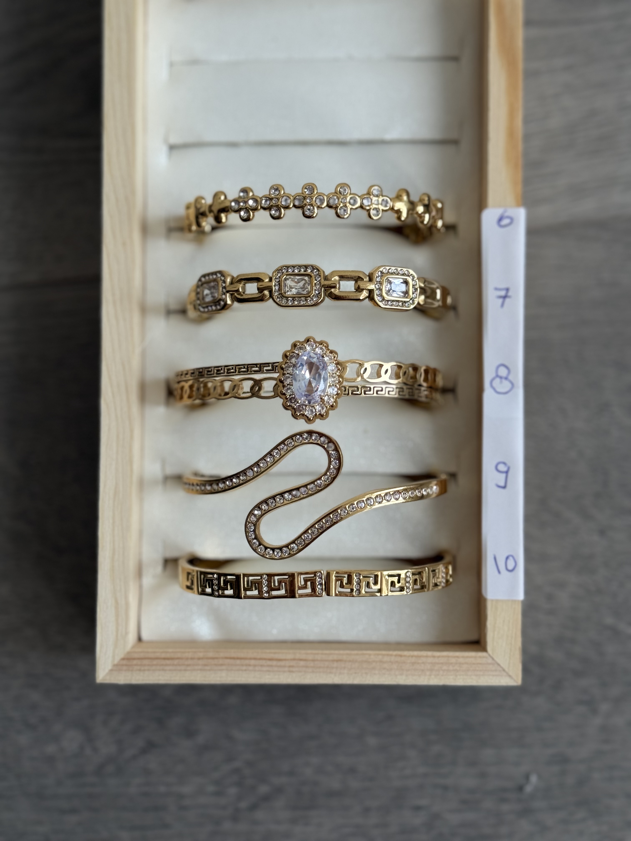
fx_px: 1167
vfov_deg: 39.7
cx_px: 316
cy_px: 420
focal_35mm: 48
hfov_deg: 30.3
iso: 125
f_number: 1.78
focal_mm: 6.76
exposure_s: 1/60
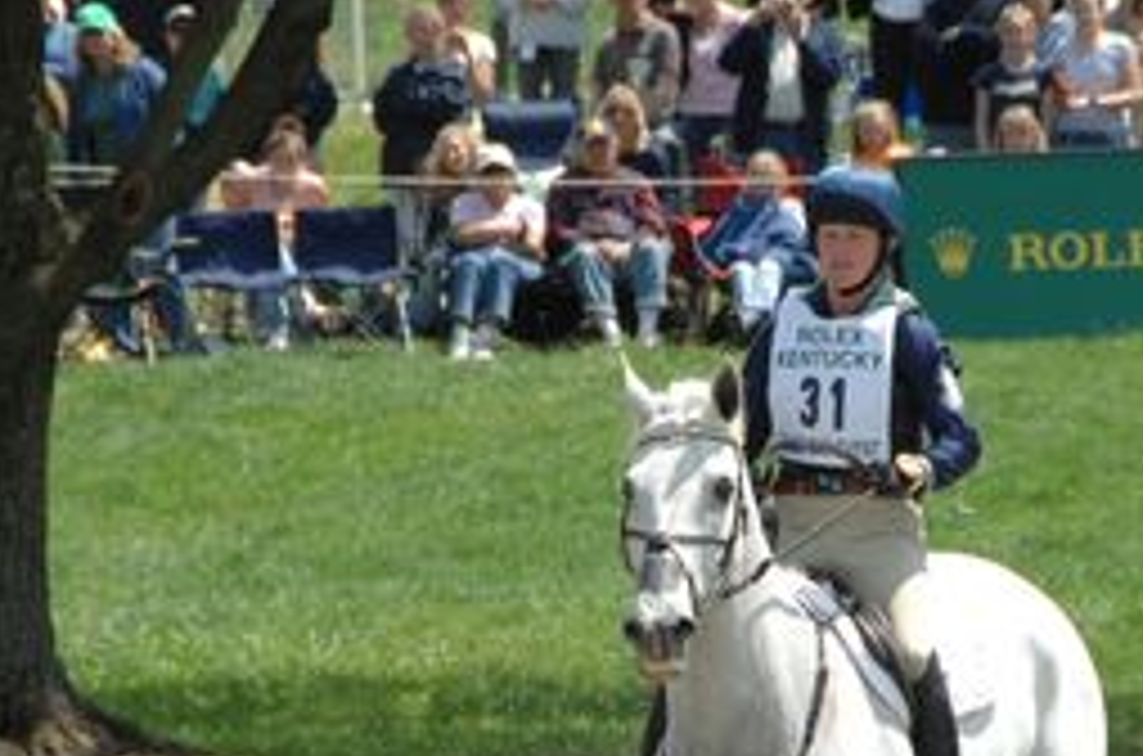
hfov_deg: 3.6
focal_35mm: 568
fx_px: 17989
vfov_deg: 2.4
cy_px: 515
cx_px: 675
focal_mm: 150
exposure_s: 1/500
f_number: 9
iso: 500
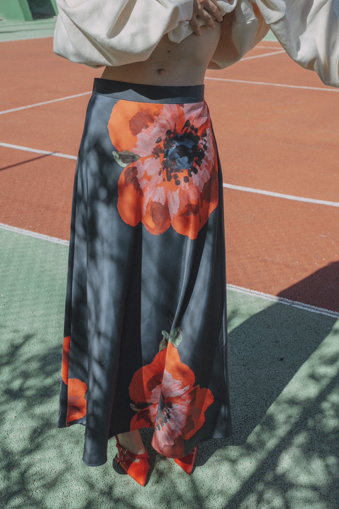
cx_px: 170
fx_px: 678
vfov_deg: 41.1
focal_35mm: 48
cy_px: 254
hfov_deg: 28.1
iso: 125
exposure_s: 1/500
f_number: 8
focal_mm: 48
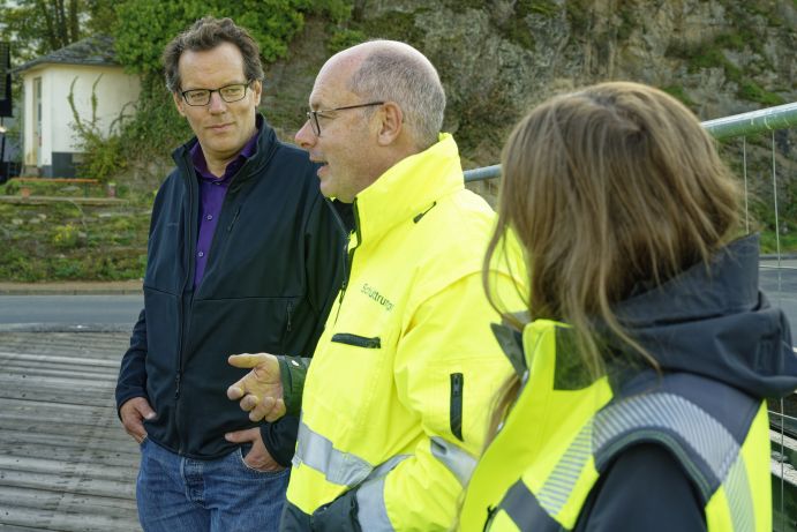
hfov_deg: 38.2
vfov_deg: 26.0
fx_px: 1151
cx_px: 398
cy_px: 266
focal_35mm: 52
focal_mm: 52
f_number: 9
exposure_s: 1/125
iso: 400
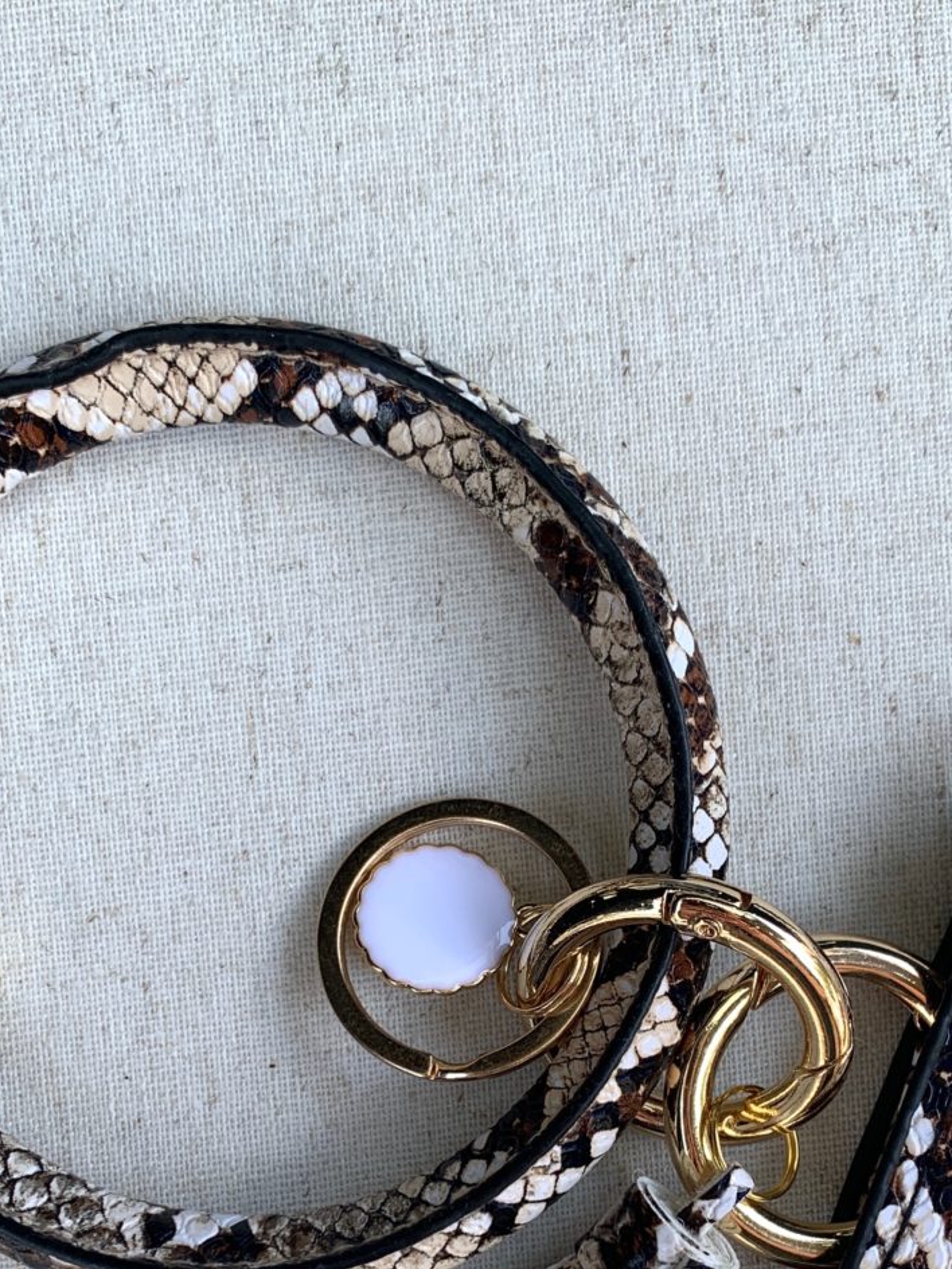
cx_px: 522
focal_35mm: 47
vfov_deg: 39.2
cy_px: 975
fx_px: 1723
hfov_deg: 30.9
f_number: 1.8
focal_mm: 4.25
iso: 25
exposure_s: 1/169
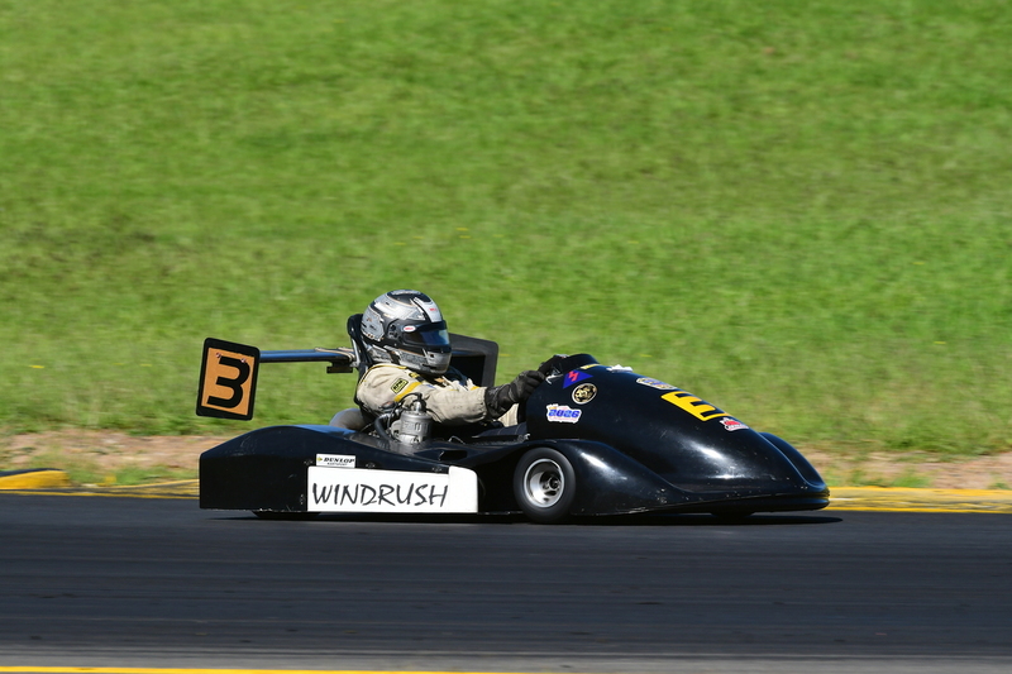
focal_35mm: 510
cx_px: 506
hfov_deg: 4.0
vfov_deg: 2.7
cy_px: 337
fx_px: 14333
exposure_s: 1/640
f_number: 11
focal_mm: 340
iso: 400
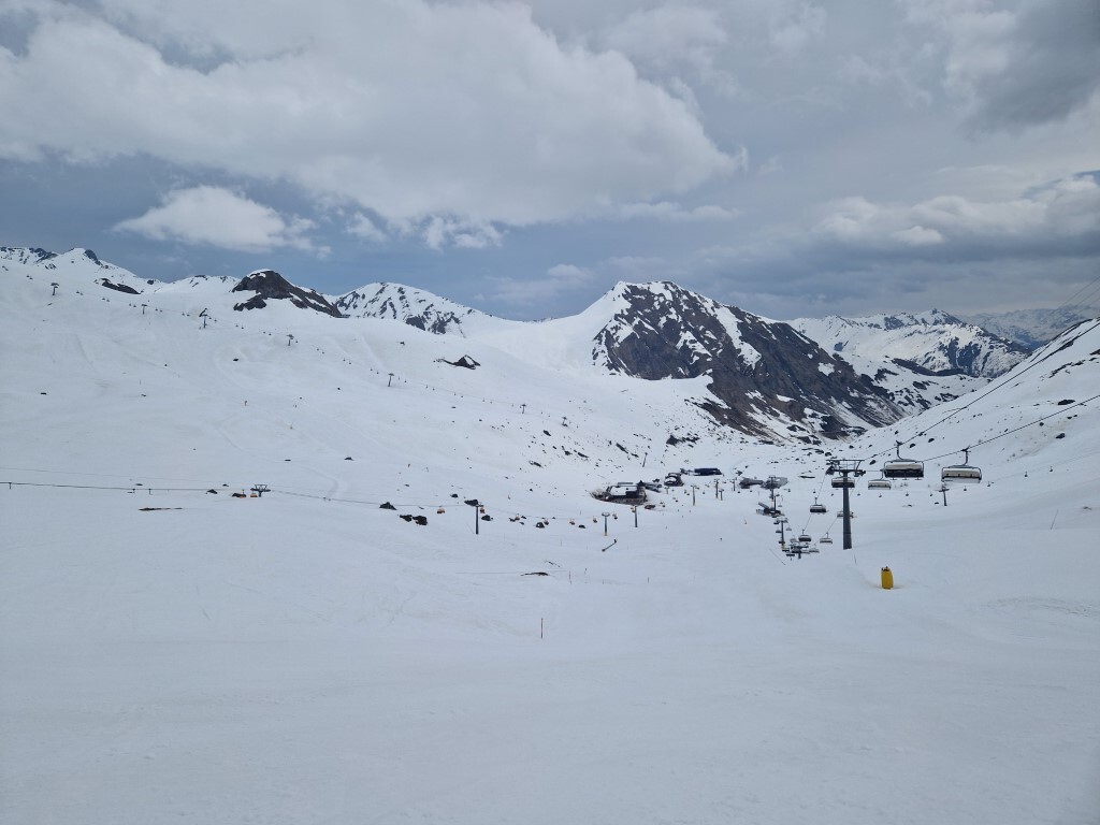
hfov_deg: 73.9
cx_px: 550
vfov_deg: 58.9
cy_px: 412
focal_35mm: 23
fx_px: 731
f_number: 1.8
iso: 50
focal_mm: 5.4
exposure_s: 1/6784
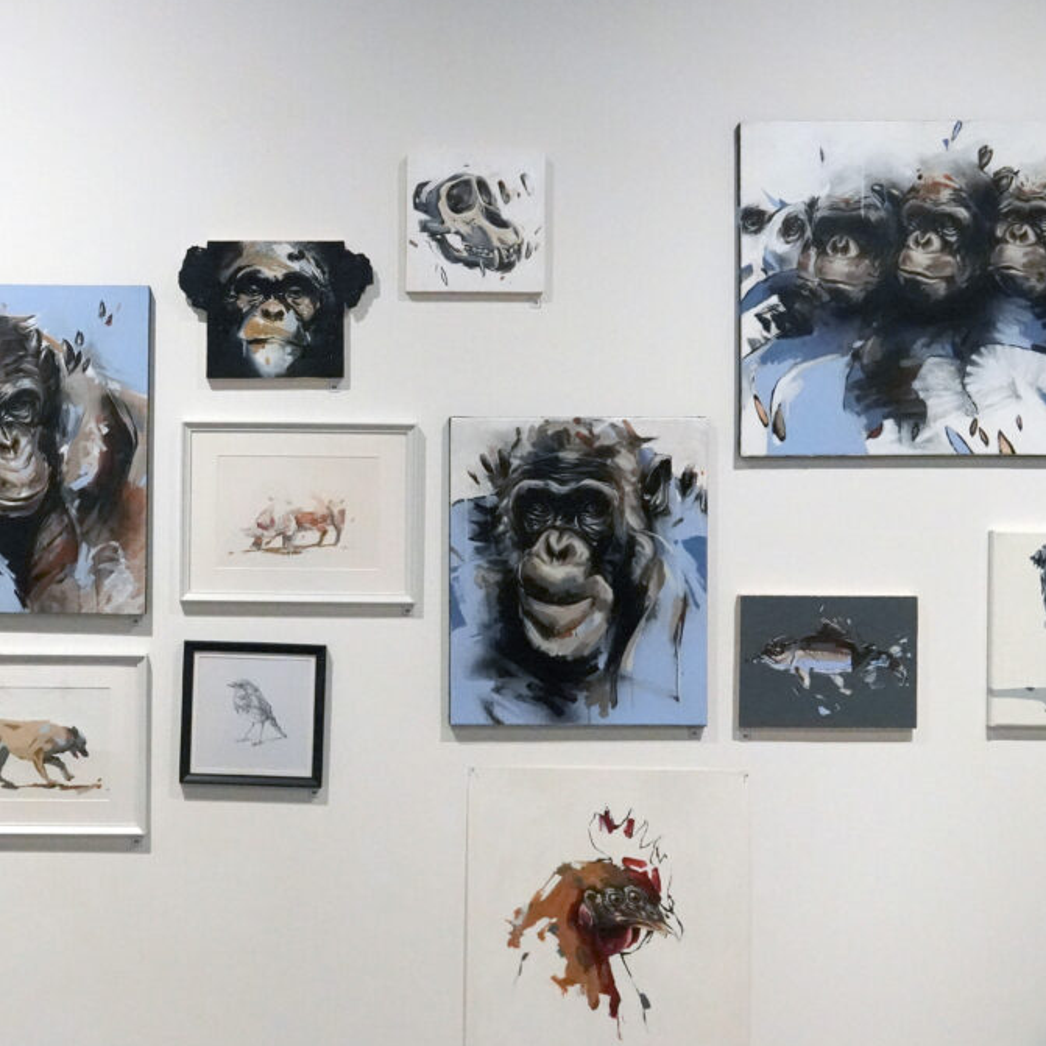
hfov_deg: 34.6
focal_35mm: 48
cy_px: 523
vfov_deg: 35.4
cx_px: 262
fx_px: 1641
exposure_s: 1/500
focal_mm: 13.7
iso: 2500
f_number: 3.2
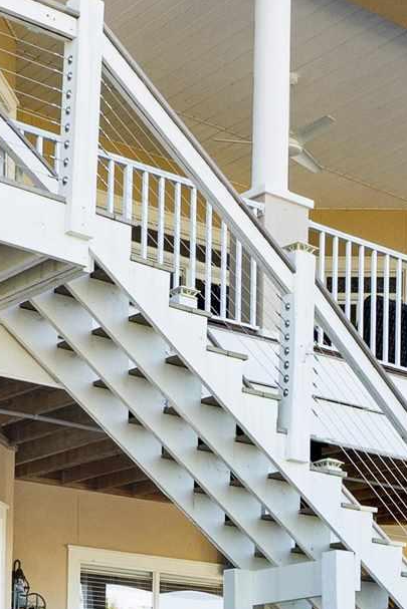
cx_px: 330
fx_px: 1416
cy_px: 751
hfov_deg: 16.2
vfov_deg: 22.2
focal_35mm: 84
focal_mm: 16.5
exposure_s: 1/200
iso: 500
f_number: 11
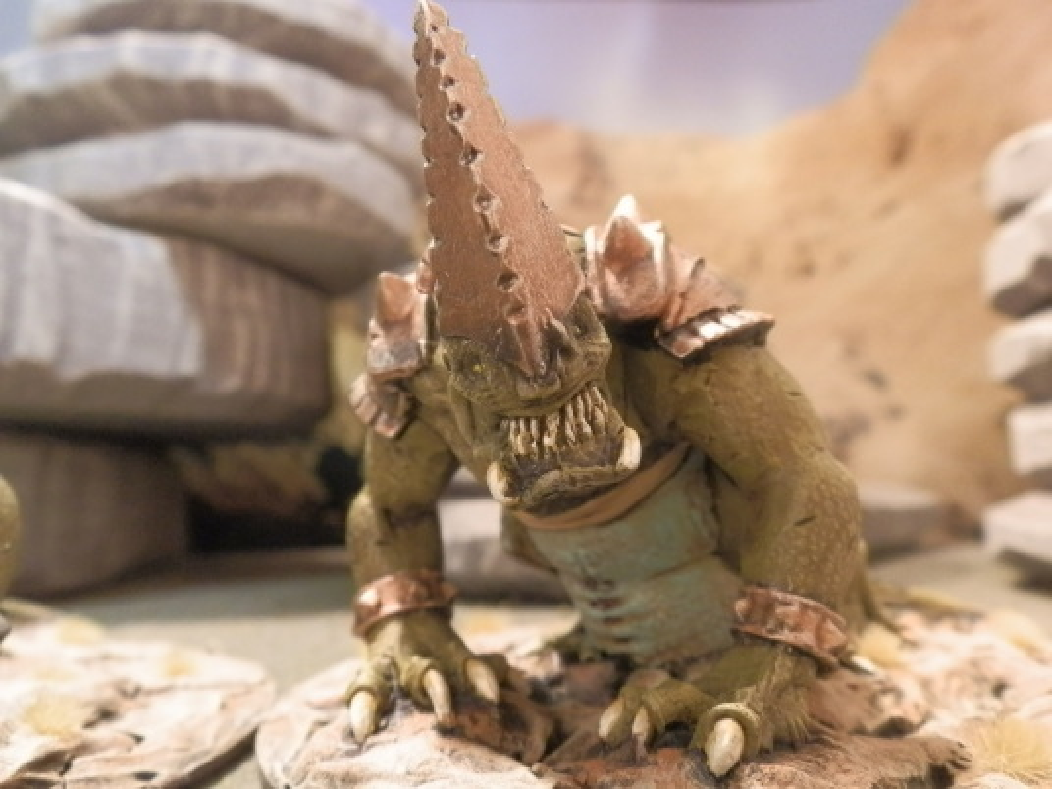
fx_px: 851
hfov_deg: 63.4
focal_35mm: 28
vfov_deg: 49.7
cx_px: 526
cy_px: 394
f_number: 3.1
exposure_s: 1/40
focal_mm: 5
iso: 400
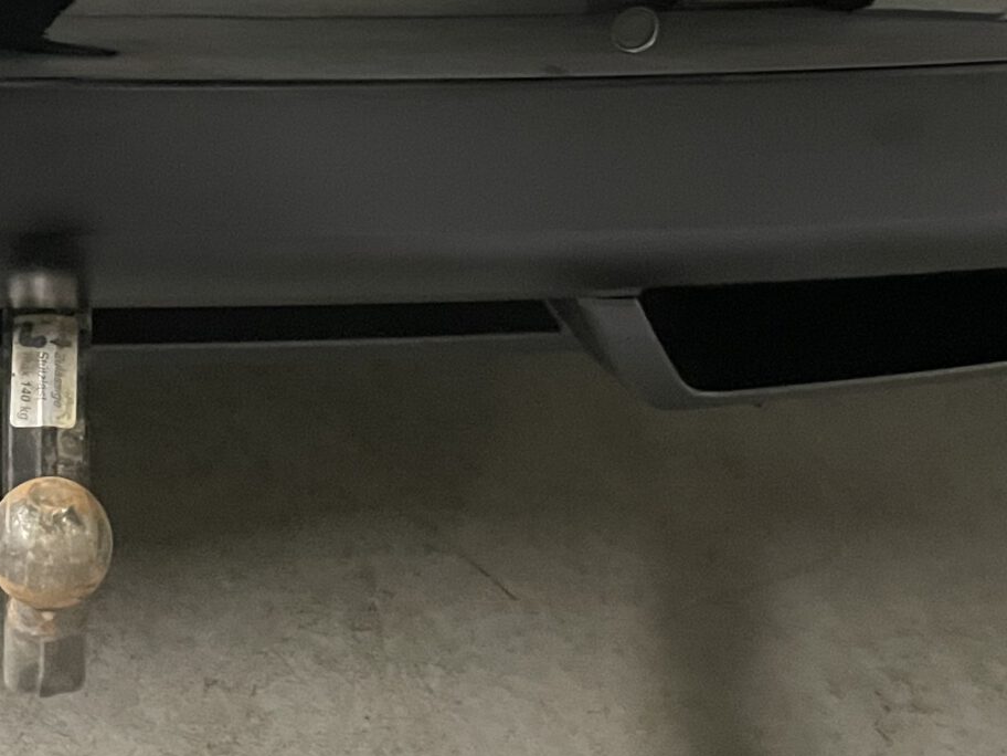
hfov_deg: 25.7
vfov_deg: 19.2
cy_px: -124
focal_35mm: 73
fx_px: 2124
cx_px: 71
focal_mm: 4.2
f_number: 1.6
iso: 800
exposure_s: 1/25
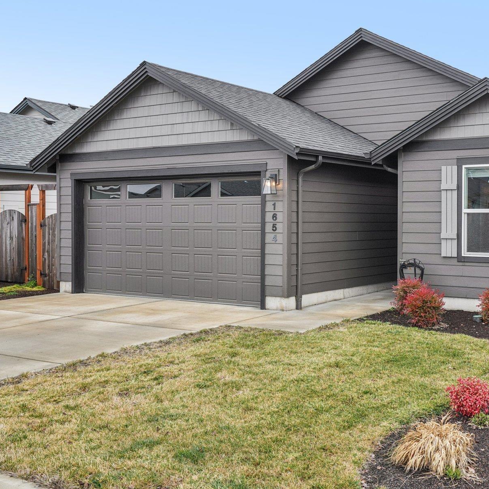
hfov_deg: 38.8
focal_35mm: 42
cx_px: 377
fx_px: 671
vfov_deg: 40.0
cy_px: 248
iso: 400
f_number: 8
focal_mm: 29
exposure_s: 1/200
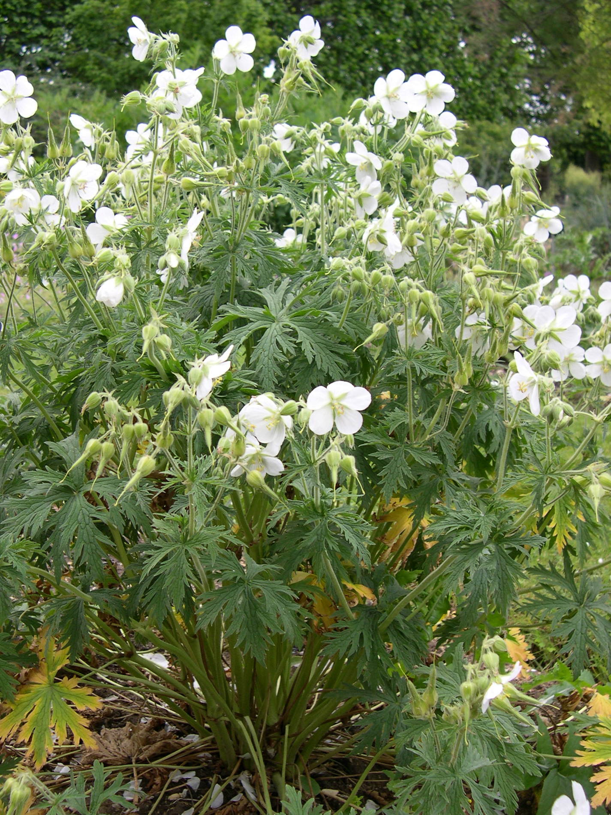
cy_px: 408
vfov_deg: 49.0
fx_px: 894
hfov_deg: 37.7
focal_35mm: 38
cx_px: 306
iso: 100
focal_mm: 8
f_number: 2.8
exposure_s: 1/211
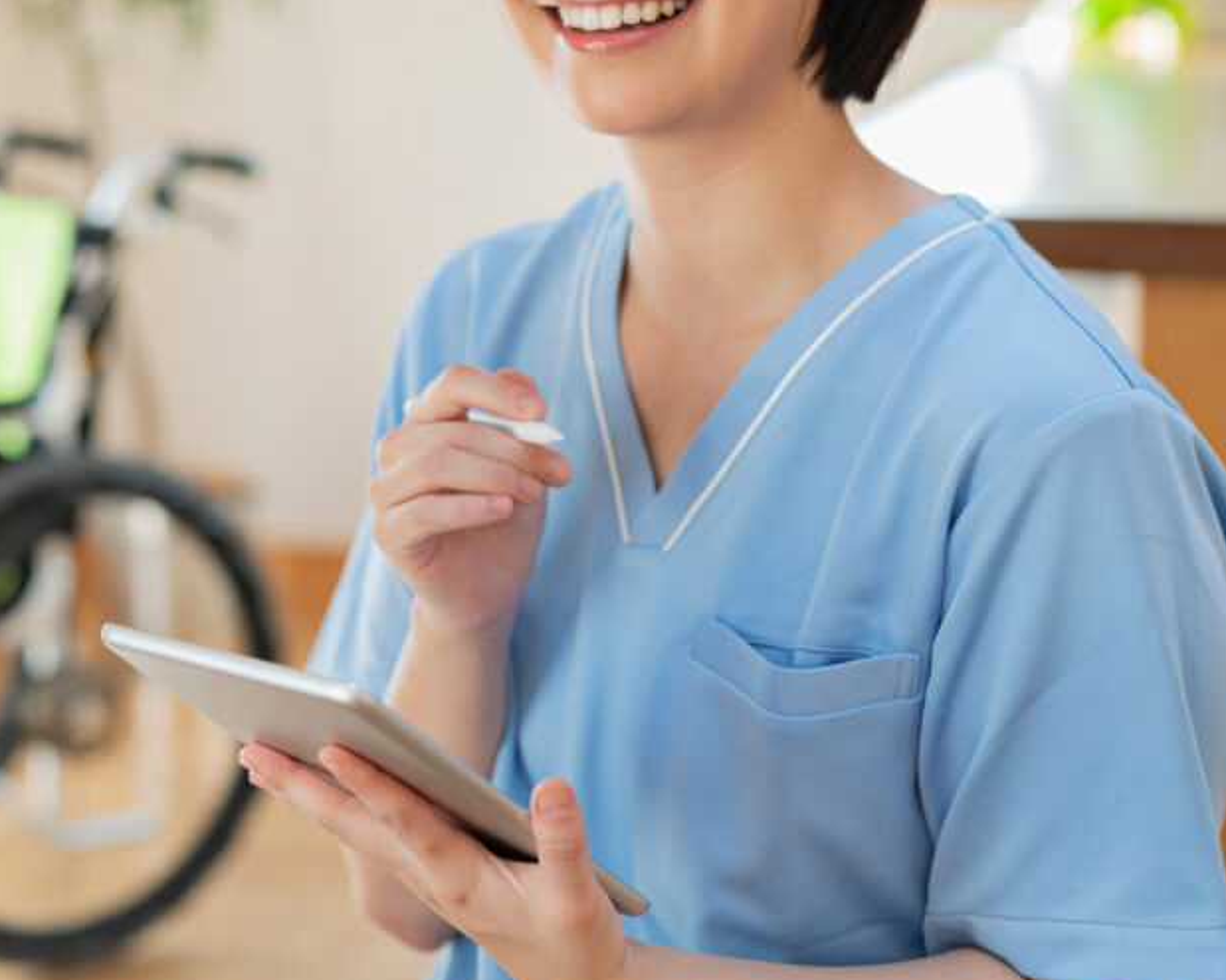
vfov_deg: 16.8
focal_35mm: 91
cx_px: 355
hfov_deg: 20.9
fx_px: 3301
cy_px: 218
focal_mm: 50
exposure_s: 1/250
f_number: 2.8
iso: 640
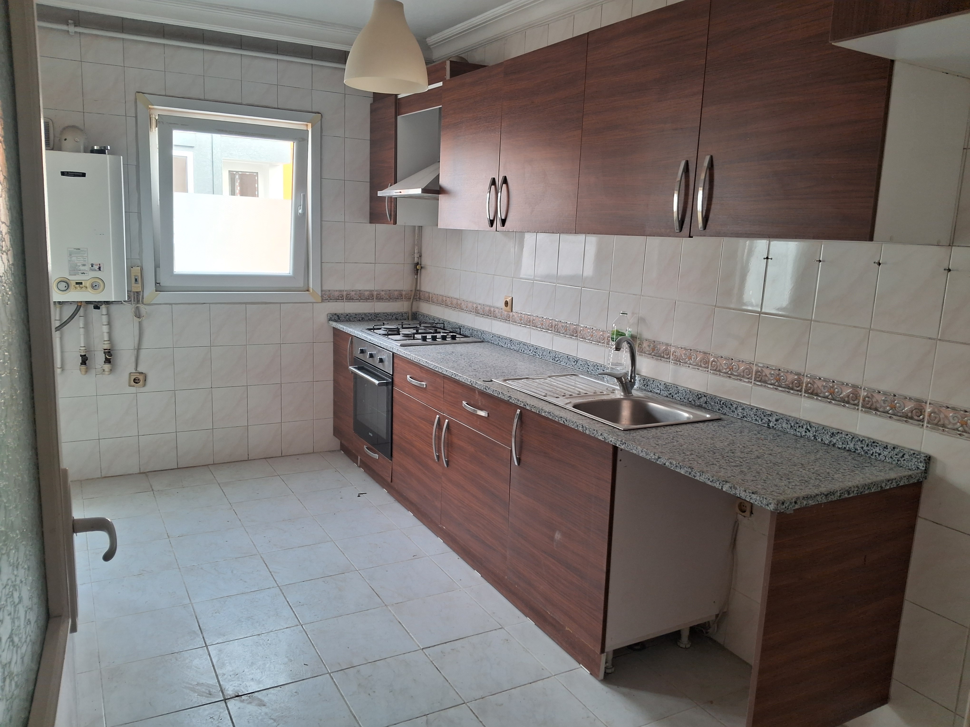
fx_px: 729
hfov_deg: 67.3
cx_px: 485
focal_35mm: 26
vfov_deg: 53.1
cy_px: 364
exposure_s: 1/40
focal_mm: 3.98
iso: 100
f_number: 1.8
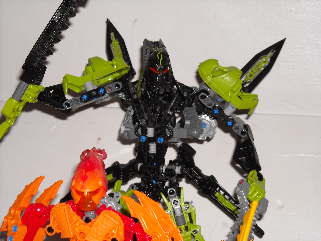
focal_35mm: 105
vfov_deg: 14.1
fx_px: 974
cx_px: 160
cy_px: 120
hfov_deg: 18.7
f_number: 4.7
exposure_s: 1/125
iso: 64
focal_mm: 17.1
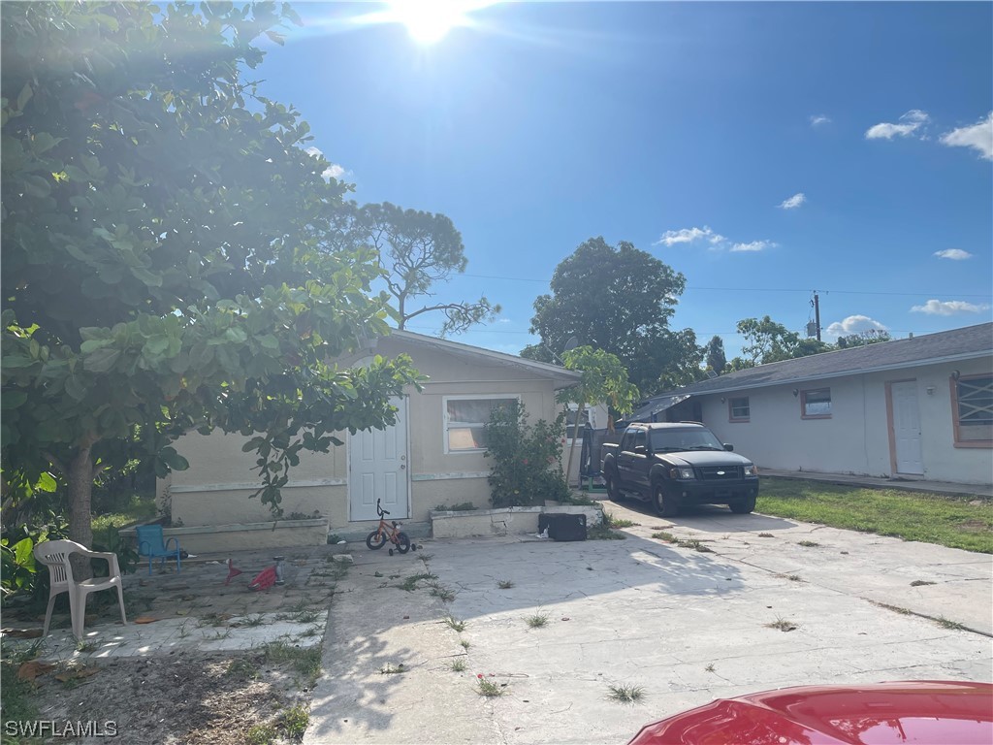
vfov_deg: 53.1
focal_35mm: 26
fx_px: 746
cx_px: 496
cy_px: 372
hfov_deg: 67.3
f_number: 1.6
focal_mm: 5.1
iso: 32
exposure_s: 1/6579
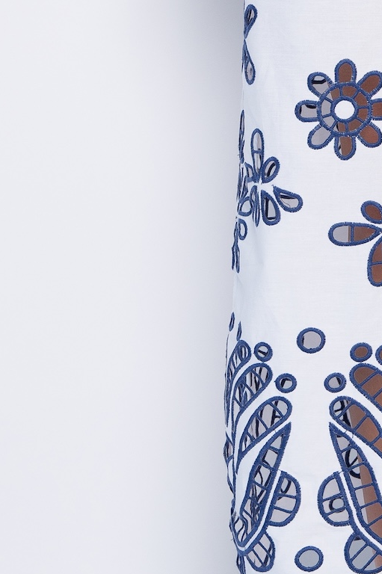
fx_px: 2151
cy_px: 136
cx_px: 487
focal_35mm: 135
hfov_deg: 10.0
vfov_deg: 15.1
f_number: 4.5
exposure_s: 1/160
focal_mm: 46
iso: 250
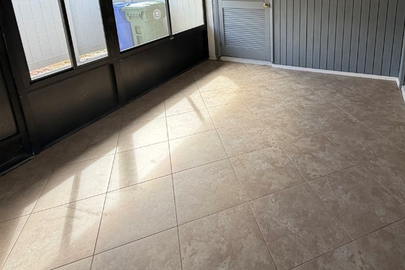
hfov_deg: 75.1
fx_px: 259
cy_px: 36
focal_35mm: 23
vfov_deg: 50.1
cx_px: 246
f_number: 2.2
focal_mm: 2.22
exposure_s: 1/121
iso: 100
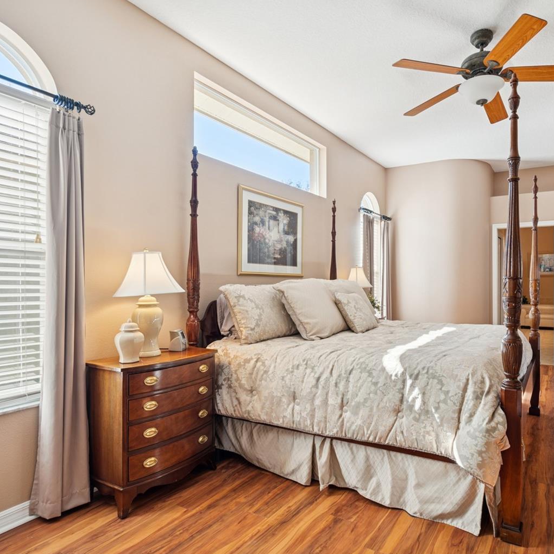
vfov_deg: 74.8
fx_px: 362
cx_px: 364
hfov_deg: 72.8
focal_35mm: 20
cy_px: 281
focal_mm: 10
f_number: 7.1
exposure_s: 1/8
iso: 100
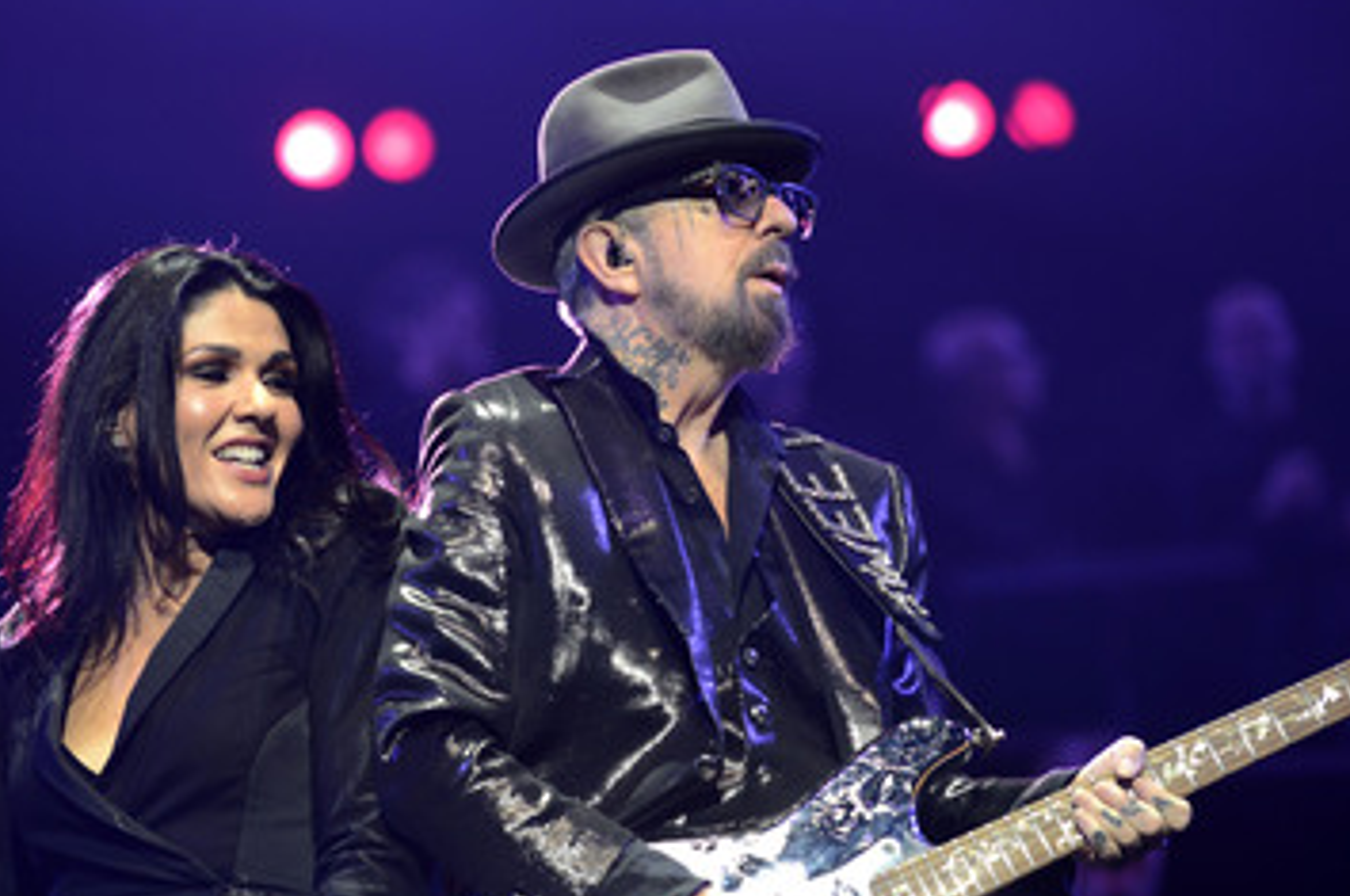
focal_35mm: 204
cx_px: 547
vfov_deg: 6.7
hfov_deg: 10.1
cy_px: 549
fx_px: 7639
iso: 1250
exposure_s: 1/500
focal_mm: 160
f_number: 3.2
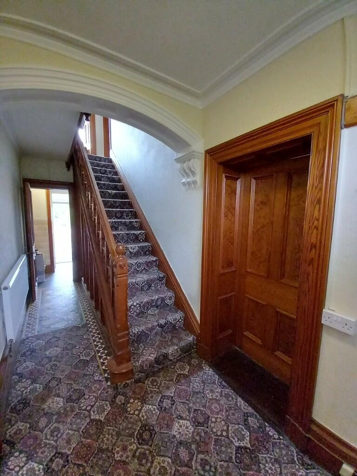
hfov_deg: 89.9
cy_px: 238
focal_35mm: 13
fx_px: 179
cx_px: 178
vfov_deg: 106.2
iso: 500
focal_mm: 1.13
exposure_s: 1/14
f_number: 2.2
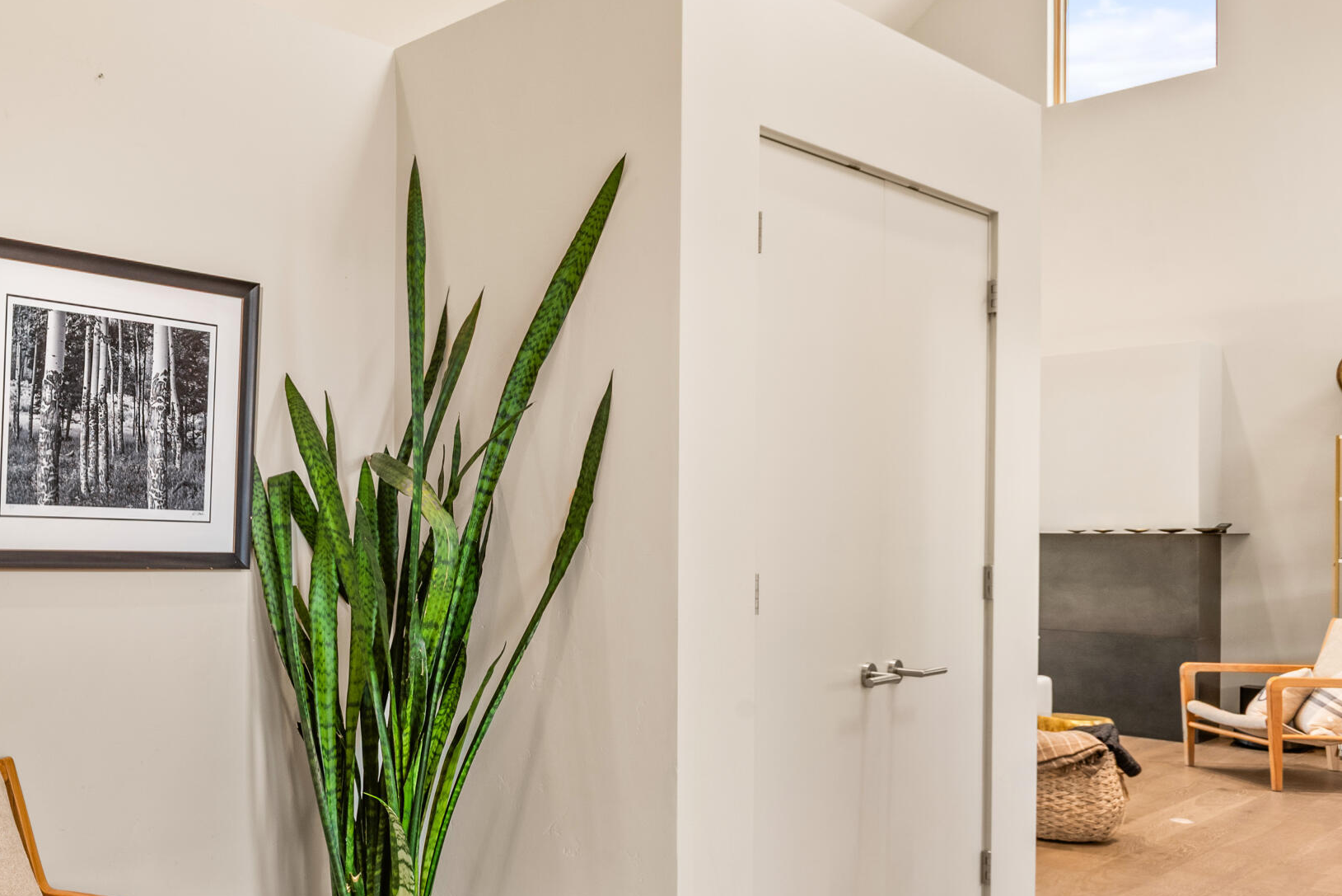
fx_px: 1305
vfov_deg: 37.7
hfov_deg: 48.9
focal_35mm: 35
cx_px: 144
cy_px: 531
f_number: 9
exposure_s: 1/3
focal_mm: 19
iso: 400
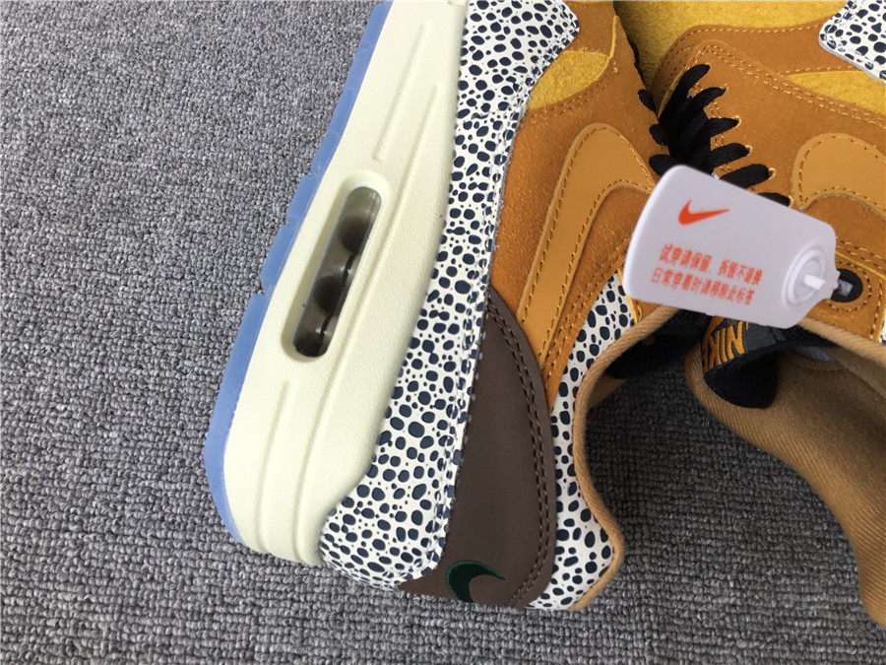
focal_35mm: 31
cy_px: 332
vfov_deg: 45.4
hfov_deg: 58.4
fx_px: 793
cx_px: 443
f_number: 2.4
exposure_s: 1/100
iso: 25
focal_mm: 3.3
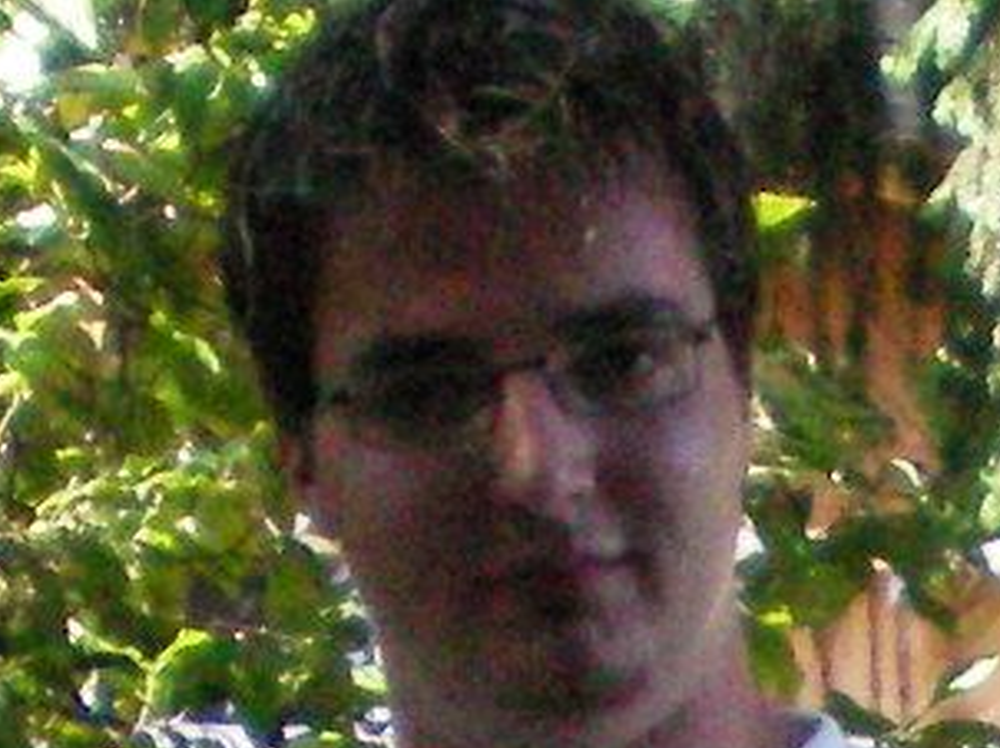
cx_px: 1341
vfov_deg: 5.6
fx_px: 7447
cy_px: 1423
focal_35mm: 258
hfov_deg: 7.6
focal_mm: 6.3
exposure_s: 1/500
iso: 400
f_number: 3.1
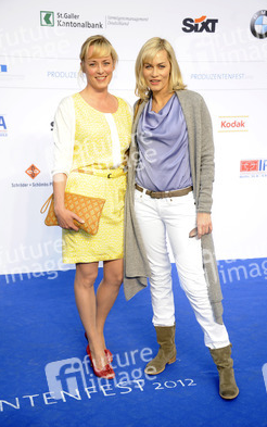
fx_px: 663
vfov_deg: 35.7
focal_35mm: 57
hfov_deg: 22.8
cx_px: 132
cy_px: 211
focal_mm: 55
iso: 640
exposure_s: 1/125
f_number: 5.6
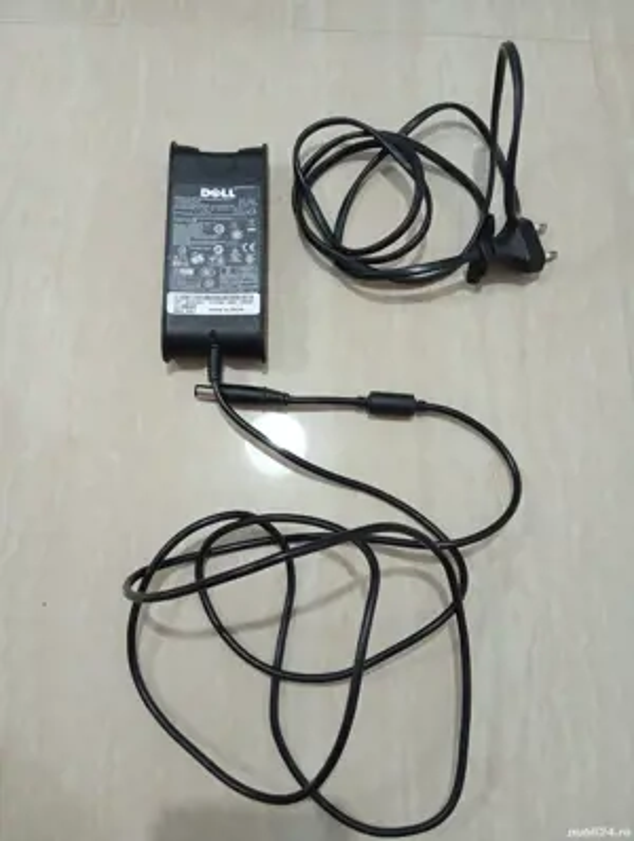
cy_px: 420
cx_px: 317
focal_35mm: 28
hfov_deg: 49.9
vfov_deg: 63.4
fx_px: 682
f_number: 1.8
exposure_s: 1/33.3
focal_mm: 4.22
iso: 1350
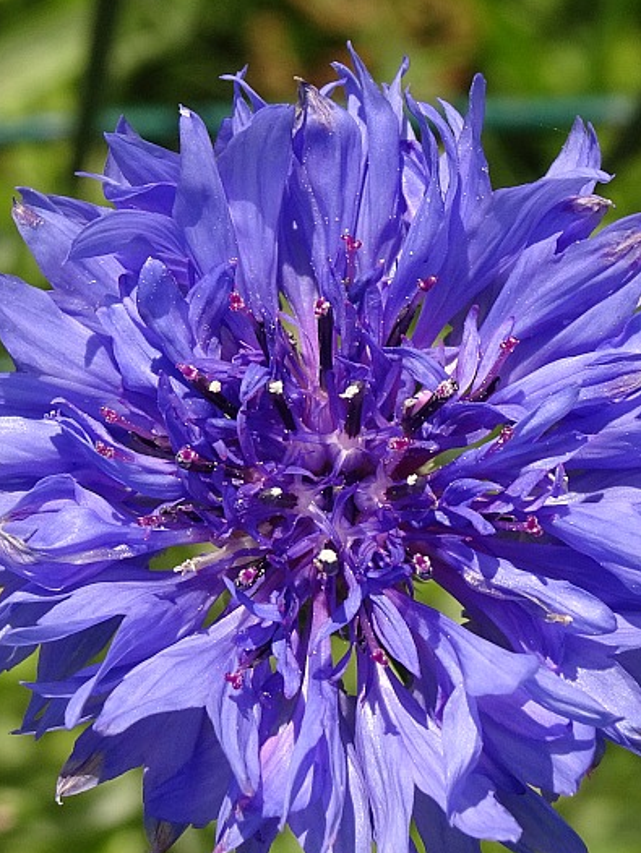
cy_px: 426
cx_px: 351
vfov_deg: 17.3
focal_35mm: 114
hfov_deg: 13.0
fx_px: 2812
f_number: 5
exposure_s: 1/500
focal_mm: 12.87
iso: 80
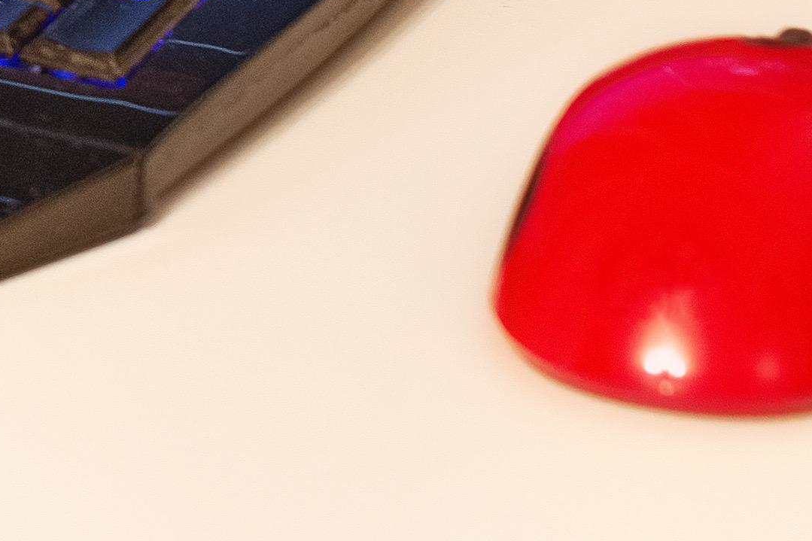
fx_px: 6292
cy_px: -627
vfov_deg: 4.8
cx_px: -1067
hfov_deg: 7.0
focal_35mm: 279
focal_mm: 50
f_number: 3.2
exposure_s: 1/30
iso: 400
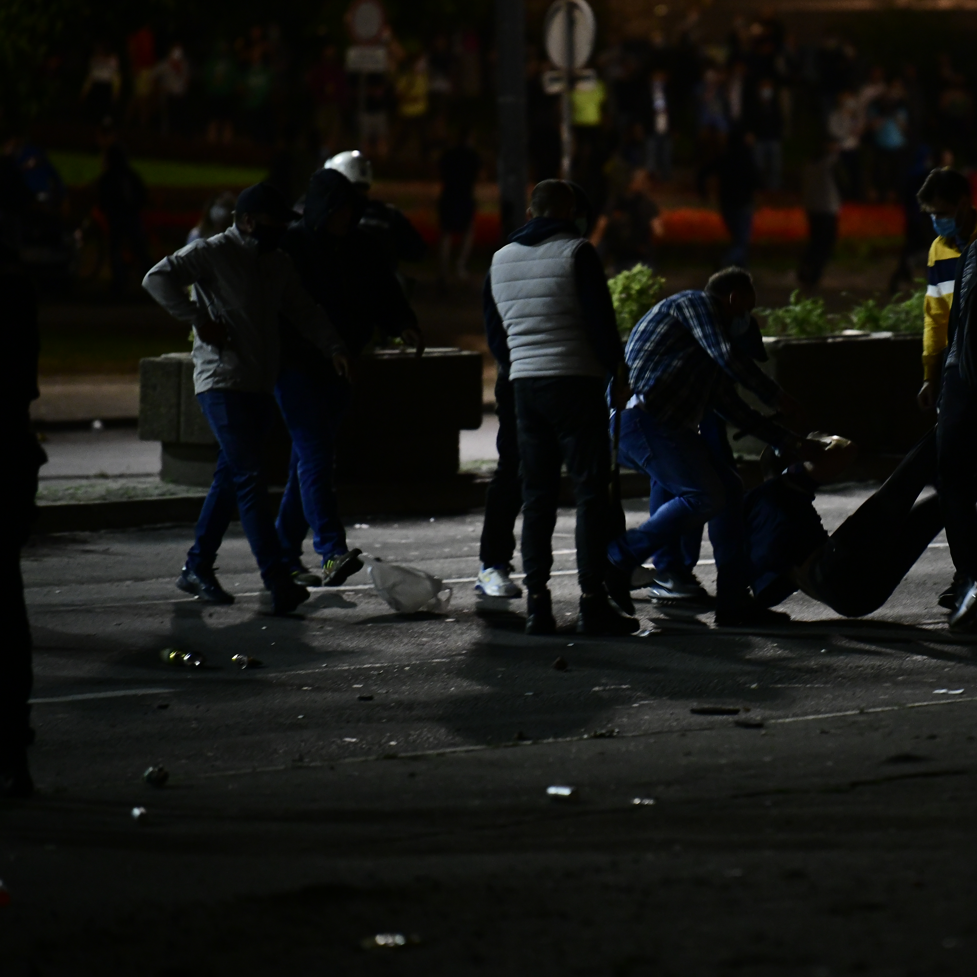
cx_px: 830
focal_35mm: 292
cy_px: 422
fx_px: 9324
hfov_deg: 6.0
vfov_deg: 6.0
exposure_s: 1/160
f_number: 3.2
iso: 5000
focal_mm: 200
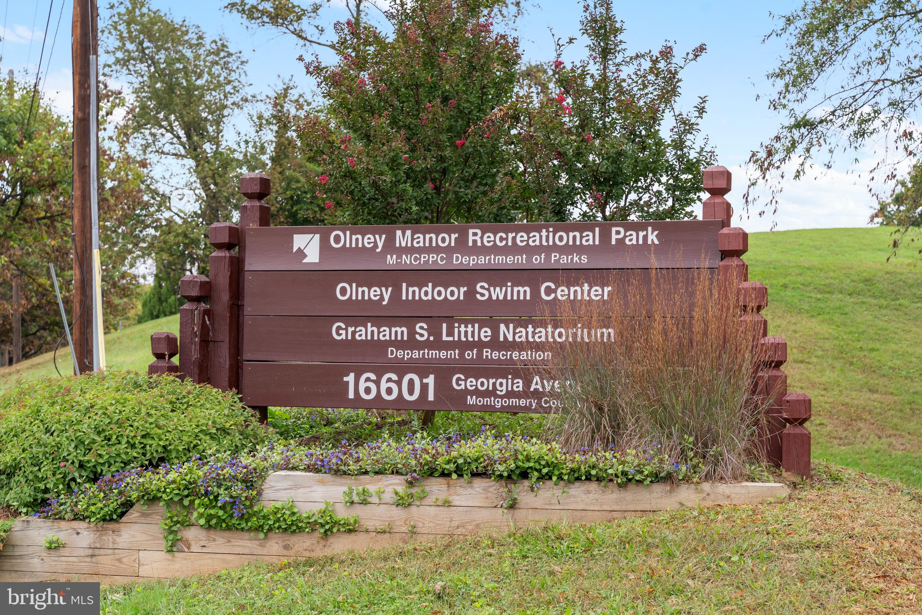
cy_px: 308
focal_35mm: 59
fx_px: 1511
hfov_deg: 33.9
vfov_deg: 23.0
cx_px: 461
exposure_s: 1/250
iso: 400
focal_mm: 59
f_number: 6.3
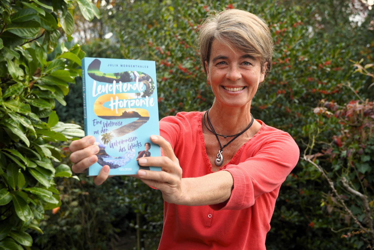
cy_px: 125
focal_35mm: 60
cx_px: 187
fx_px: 623
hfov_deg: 33.4
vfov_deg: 22.6
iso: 125
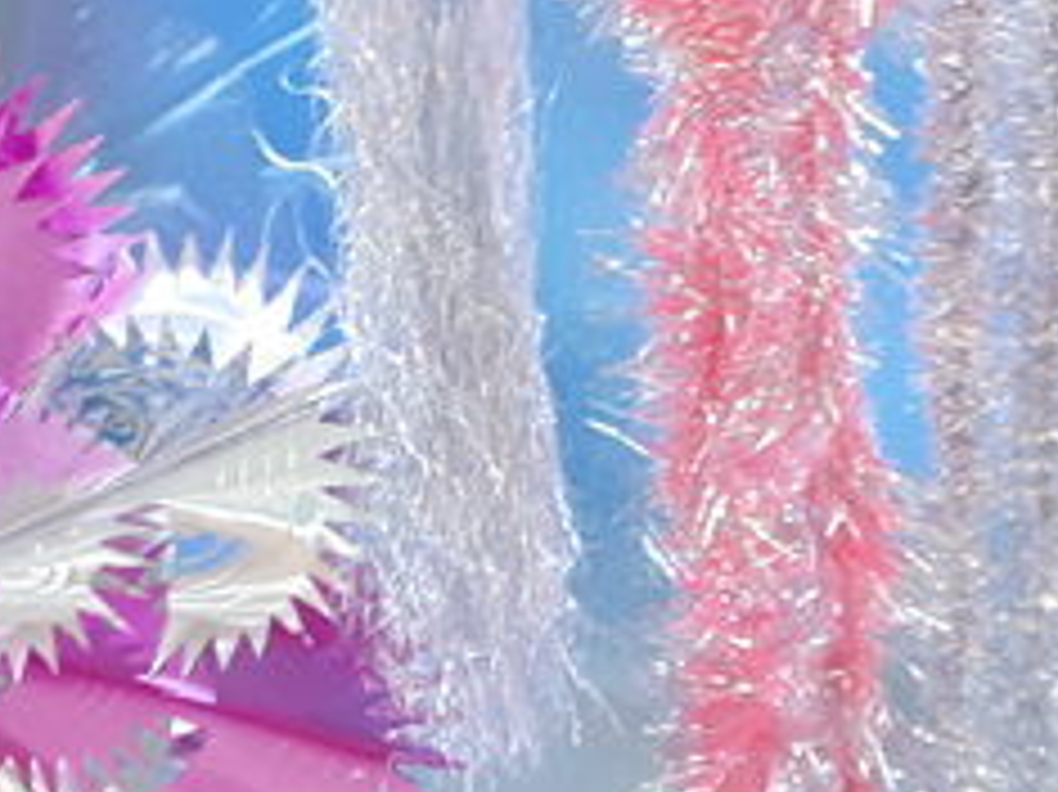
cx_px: 594
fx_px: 3513
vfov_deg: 12.7
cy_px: 850
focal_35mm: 115
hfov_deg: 17.1
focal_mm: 3.6
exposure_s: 1/25
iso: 160
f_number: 1.9
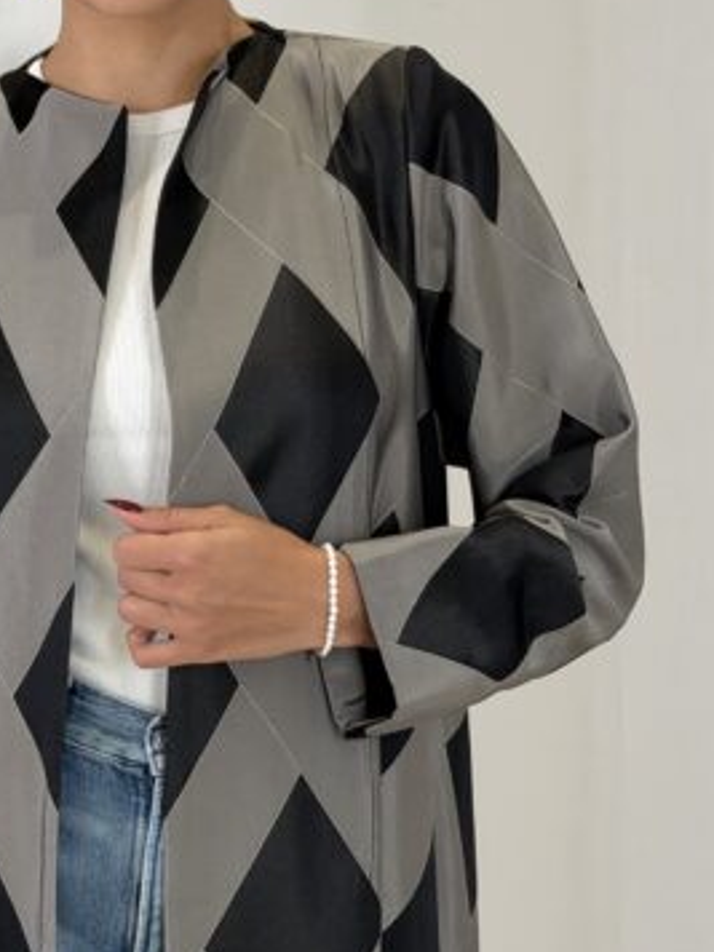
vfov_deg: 18.2
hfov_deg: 13.6
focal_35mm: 108
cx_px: 86
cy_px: 473
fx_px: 2970
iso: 64
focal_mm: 6.76
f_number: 1.78
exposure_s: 1/413
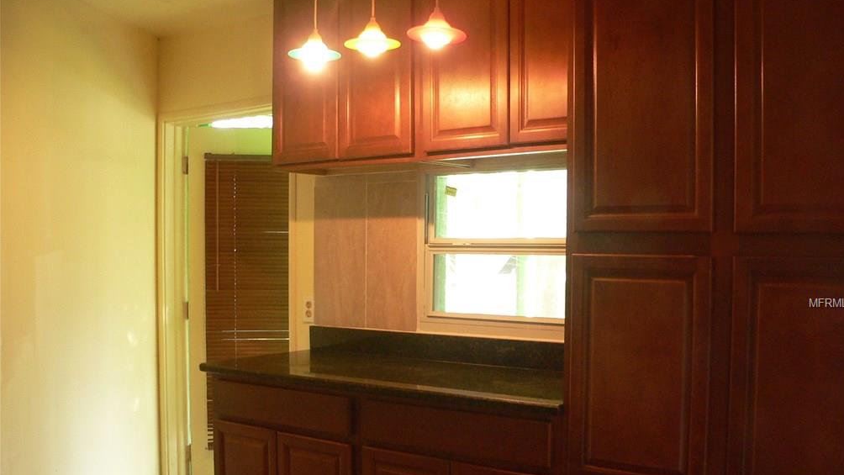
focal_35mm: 40
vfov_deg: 29.6
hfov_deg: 50.5
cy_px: 303
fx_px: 895
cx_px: 430
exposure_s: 1/13
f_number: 2.8
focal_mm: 6
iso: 200
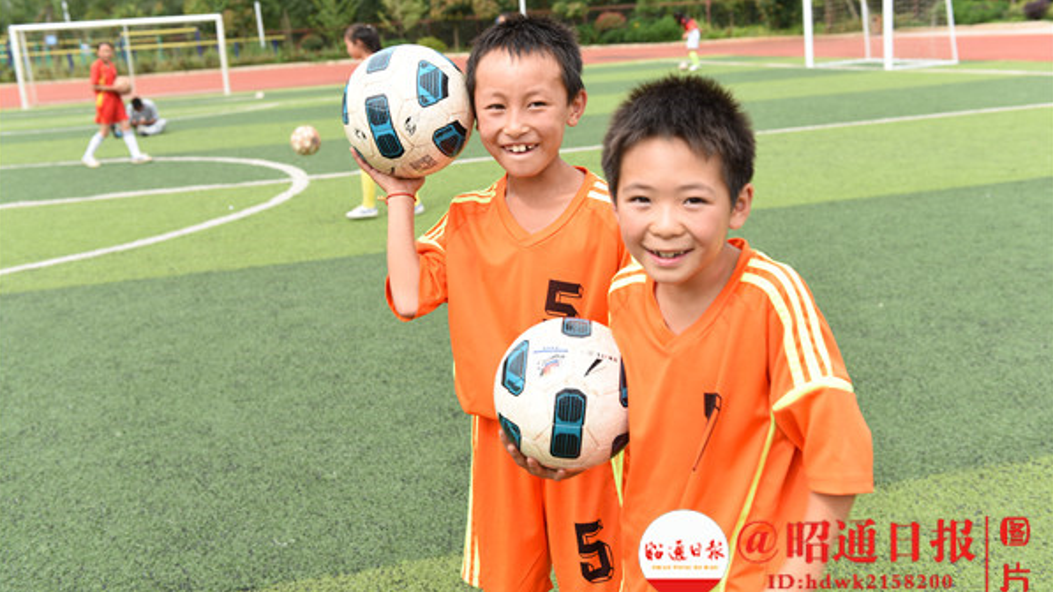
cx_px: 526
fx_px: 1117
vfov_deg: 29.7
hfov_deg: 50.5
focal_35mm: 40
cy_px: 254
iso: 64
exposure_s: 1/160
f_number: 5
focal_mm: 38
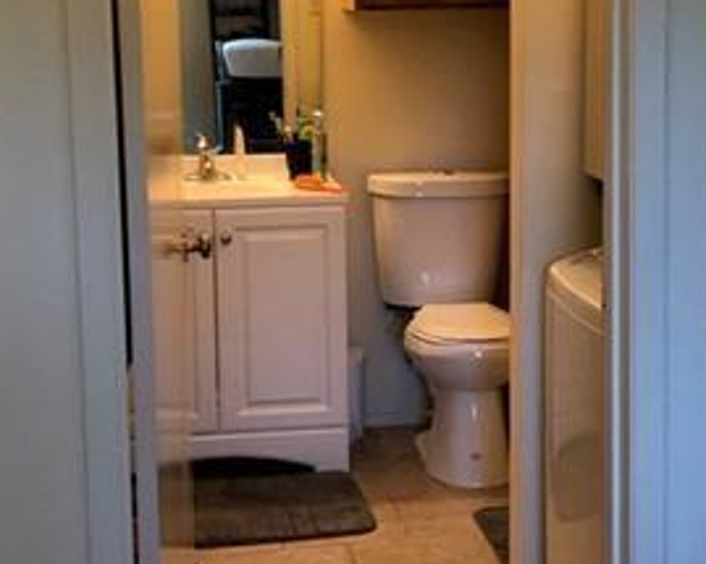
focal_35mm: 78
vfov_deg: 19.6
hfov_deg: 24.4
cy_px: 220
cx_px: 362
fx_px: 1629
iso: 40
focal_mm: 4
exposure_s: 1/17
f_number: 1.8
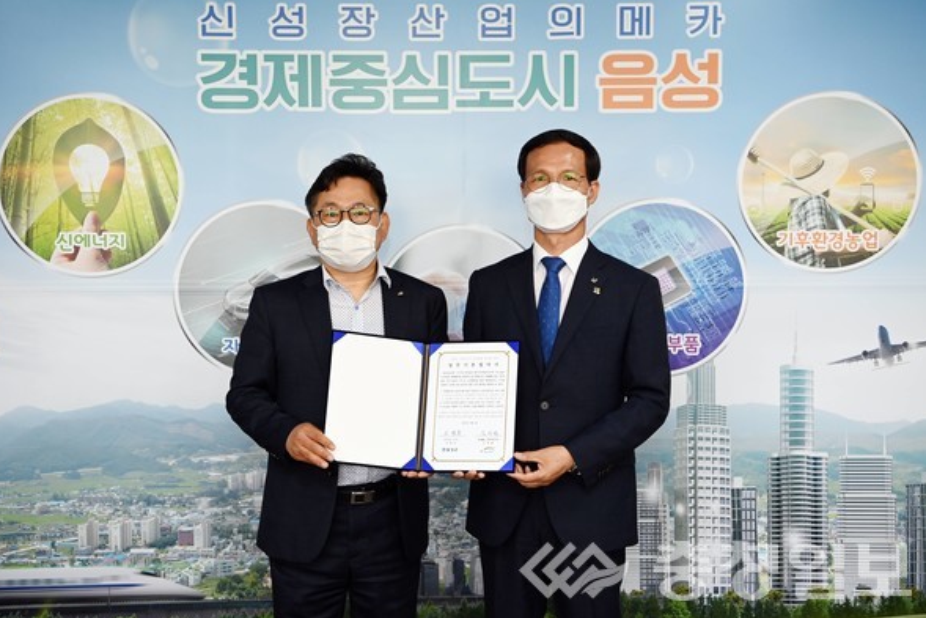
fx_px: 1441
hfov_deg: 35.6
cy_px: 310
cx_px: 464
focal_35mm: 56
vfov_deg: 24.2
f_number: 5
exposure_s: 1/250
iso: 2000
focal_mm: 55
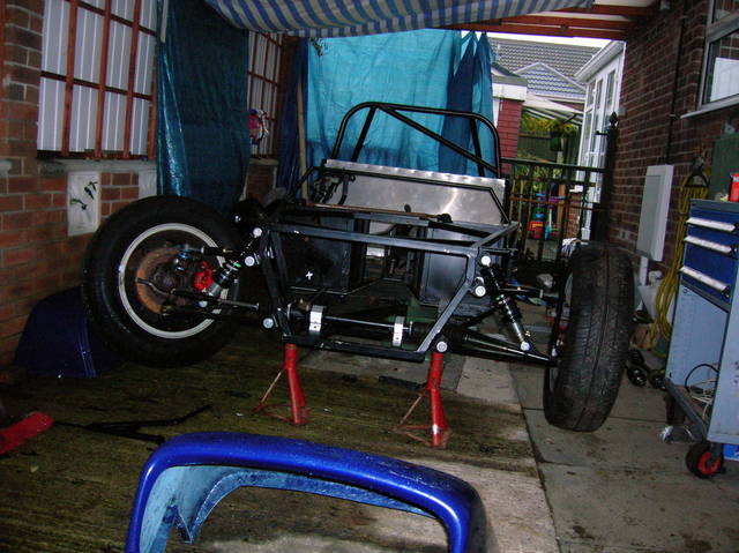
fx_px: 725
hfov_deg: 54.0
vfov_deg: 41.7
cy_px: 276
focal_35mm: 34
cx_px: 370
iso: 200
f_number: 2.9
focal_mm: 5.7
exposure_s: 1/60.1
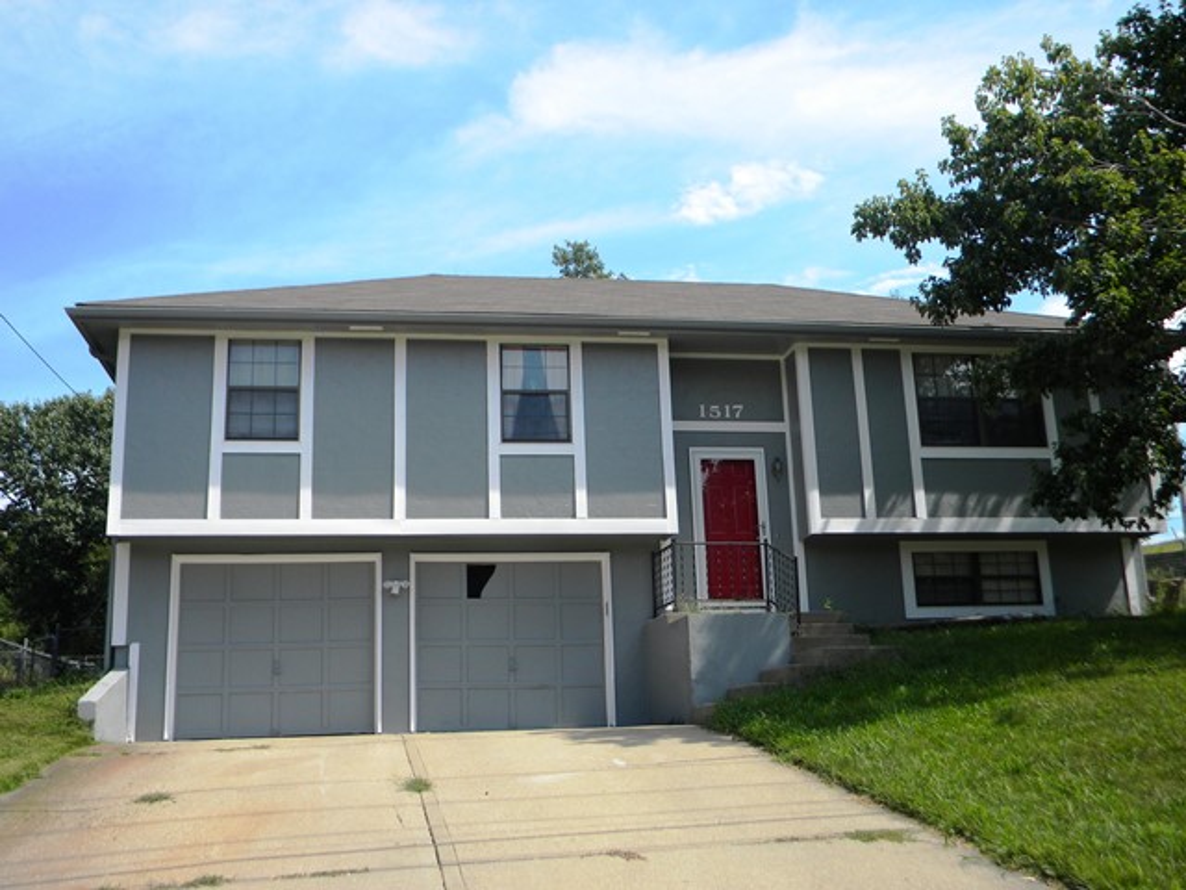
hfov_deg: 51.4
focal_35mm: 36
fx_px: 1233
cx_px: 593
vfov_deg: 39.7
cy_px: 445
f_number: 3.7
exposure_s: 1/636
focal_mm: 6.4
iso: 80
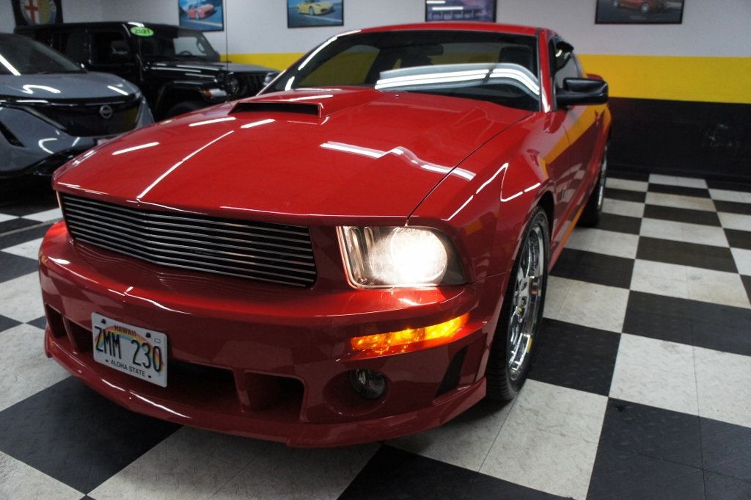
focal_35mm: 27
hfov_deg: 67.4
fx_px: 563
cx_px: 376
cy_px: 250
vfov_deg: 47.9
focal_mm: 18
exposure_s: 1/250
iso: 1600
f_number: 3.5
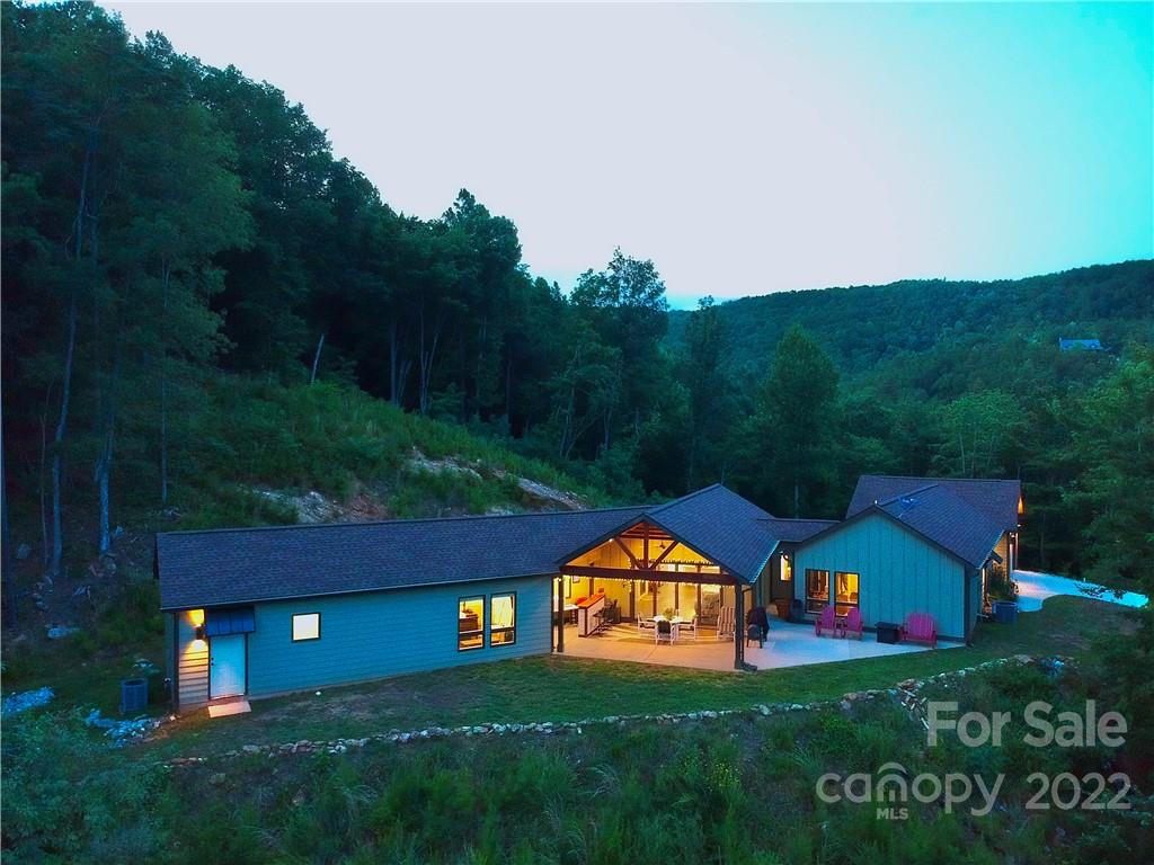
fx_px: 833
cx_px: 577
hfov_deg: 69.4
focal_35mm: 25
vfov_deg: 54.9
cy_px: 432
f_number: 2.6
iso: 800
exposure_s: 1/8
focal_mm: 4.49
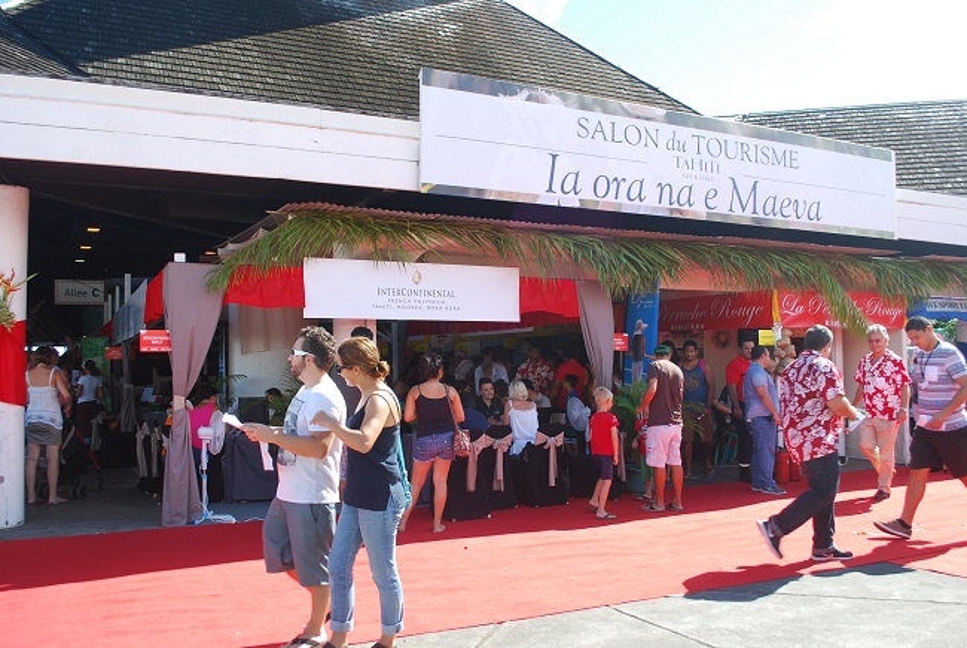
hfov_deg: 57.1
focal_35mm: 33
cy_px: 324
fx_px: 888
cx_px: 484
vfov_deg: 40.1
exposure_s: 1/125
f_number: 5.6
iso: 110
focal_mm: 22
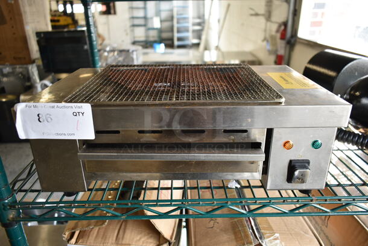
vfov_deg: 48.0
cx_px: 184
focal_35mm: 27
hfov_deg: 67.3
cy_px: 123
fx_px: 276
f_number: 3.5
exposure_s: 1/30
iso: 220
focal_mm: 18
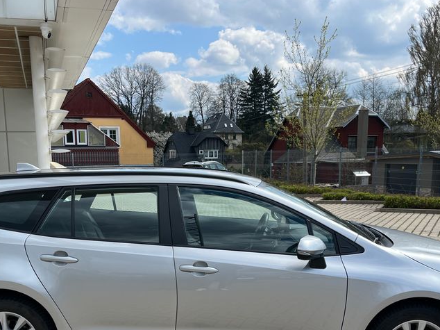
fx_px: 534
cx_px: 192
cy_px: 252
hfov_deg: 44.7
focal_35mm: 42
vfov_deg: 33.6
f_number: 1.6
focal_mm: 5.1
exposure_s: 1/2632
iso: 50
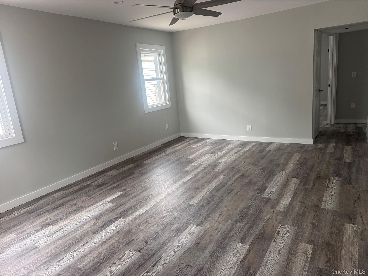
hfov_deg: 71.6
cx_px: 184
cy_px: 138
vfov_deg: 56.8
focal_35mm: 24
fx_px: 255
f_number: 1.78
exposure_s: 1/121
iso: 200
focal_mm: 6.76
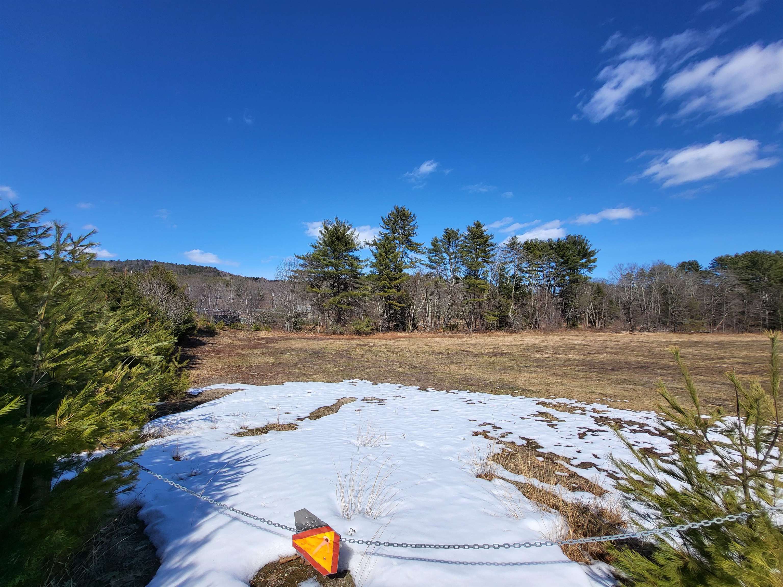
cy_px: 294
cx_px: 392
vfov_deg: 89.9
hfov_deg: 106.2
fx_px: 294
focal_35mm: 13
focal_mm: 1.74
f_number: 2.2
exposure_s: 1/1445
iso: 32
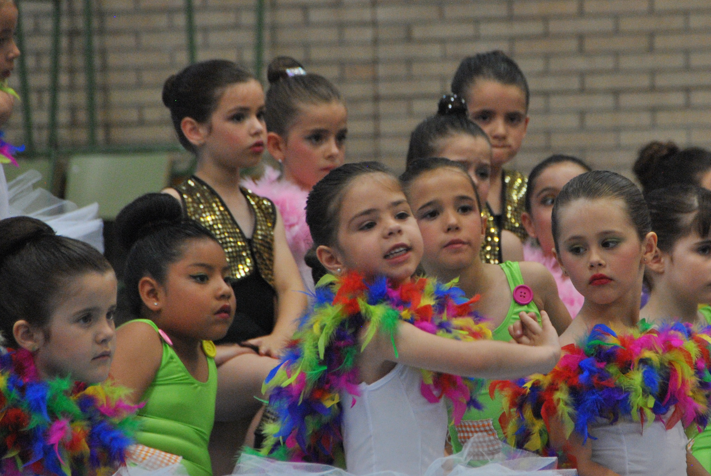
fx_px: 8779
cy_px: 220
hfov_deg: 4.6
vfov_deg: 3.1
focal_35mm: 444
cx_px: 483
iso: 800
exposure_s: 1/80
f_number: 6.3
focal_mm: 200
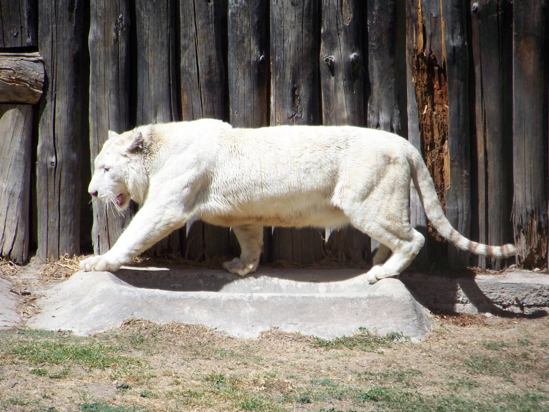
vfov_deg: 3.4
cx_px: 274
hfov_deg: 4.6
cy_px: 206
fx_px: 6851
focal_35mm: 432
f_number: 4.8
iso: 64
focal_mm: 70.2
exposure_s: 1/320
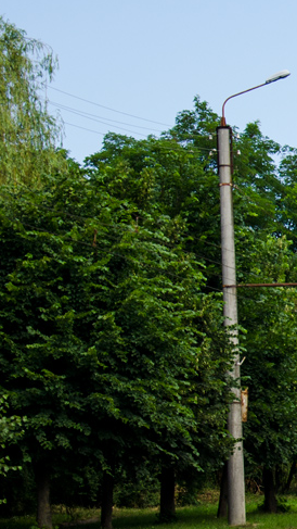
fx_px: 1988
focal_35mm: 142
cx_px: 589
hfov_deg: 8.1
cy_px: 316
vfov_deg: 15.1
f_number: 5.6
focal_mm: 40
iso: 400
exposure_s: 1/640
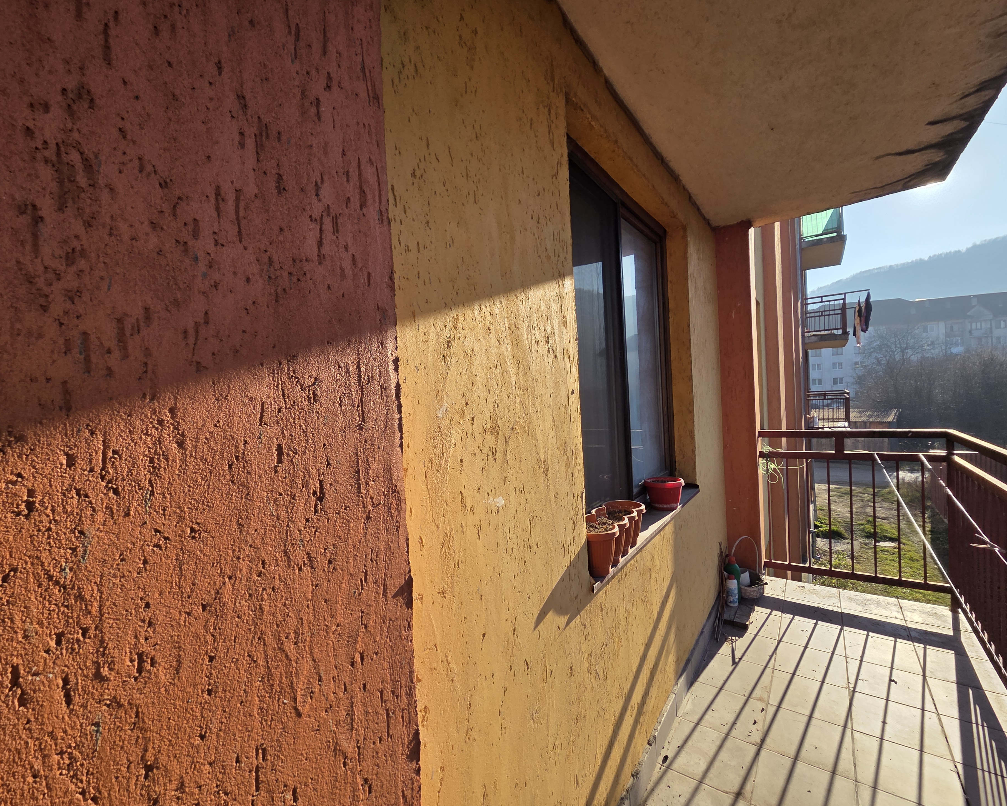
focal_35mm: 14
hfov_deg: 100.7
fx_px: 417
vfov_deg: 88.0
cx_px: 496
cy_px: 403
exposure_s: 1/1497
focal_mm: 2.2
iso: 50
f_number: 2.2
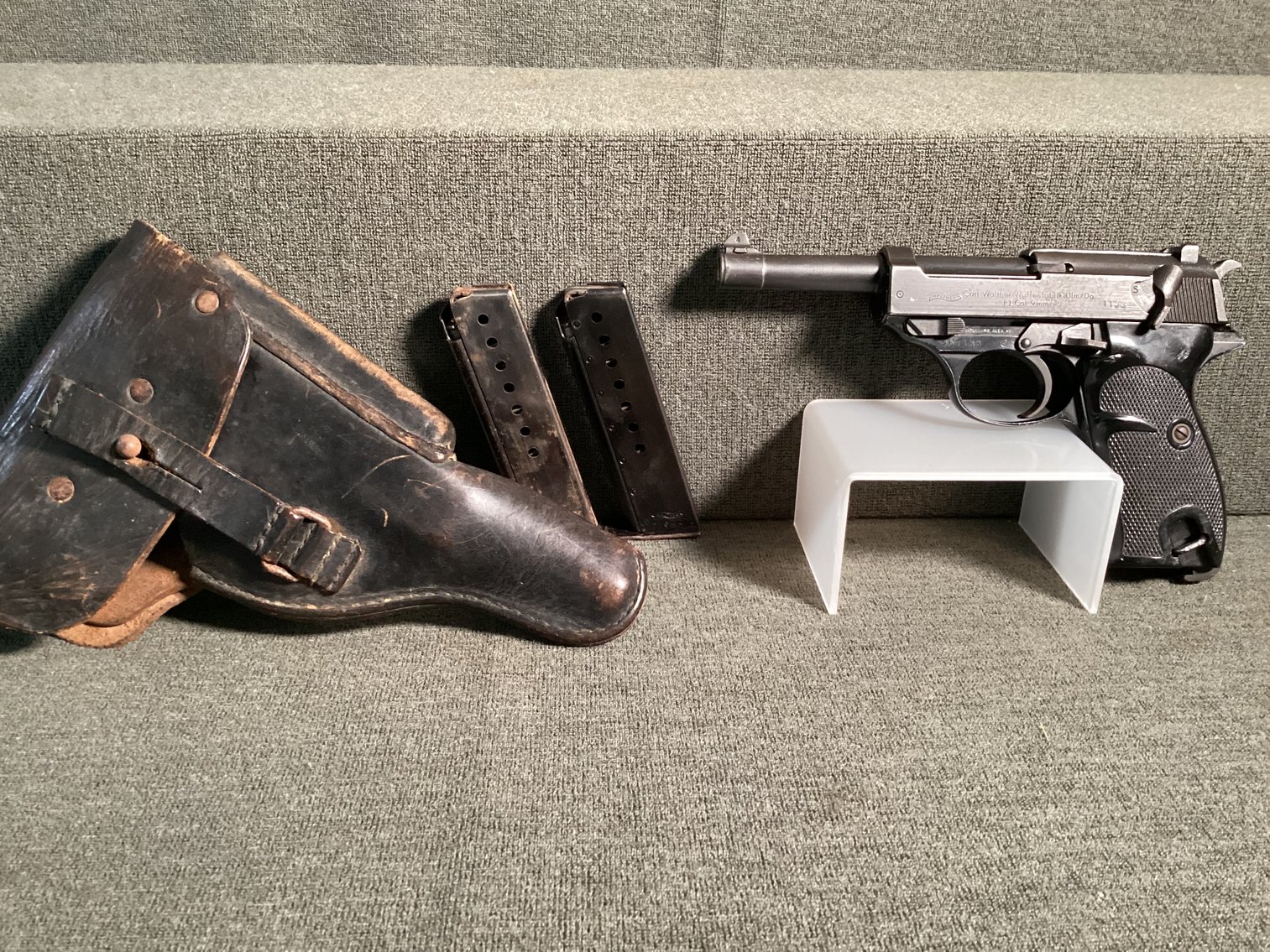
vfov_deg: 45.4
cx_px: 635
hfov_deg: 58.3
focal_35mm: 31
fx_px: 1137
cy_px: 476
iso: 320
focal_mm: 3.3
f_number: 2.4
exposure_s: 1/40
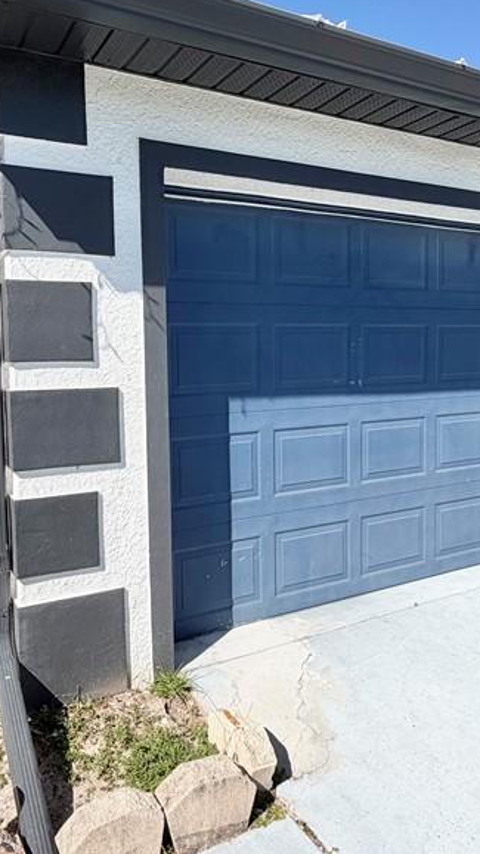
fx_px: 611
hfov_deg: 42.6
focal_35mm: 27
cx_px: 180
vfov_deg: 69.8
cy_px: 396
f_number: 2.2
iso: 20
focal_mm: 2.22
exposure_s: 1/1399
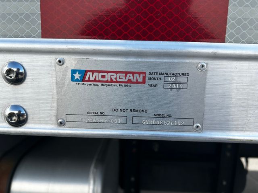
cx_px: 129
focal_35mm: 26
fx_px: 194
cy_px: 96
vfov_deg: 53.1
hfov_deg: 67.3
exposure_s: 1/982
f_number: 1.5
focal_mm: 5.7
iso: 50
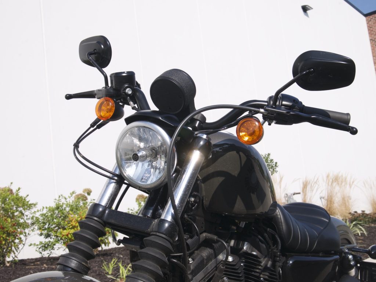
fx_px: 543
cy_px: 141
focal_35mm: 50
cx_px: 188
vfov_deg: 29.1
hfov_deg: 38.2
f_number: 9
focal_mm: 25
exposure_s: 1/320
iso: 200
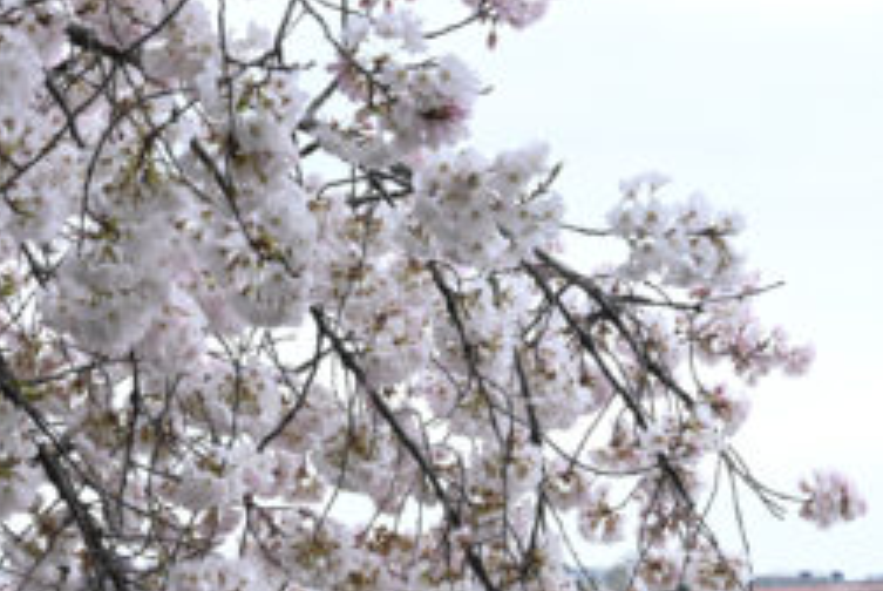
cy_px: 394
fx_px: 2873
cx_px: 570
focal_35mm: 117
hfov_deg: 17.4
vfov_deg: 11.7
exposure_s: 1/200
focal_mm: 70
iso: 800
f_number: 14
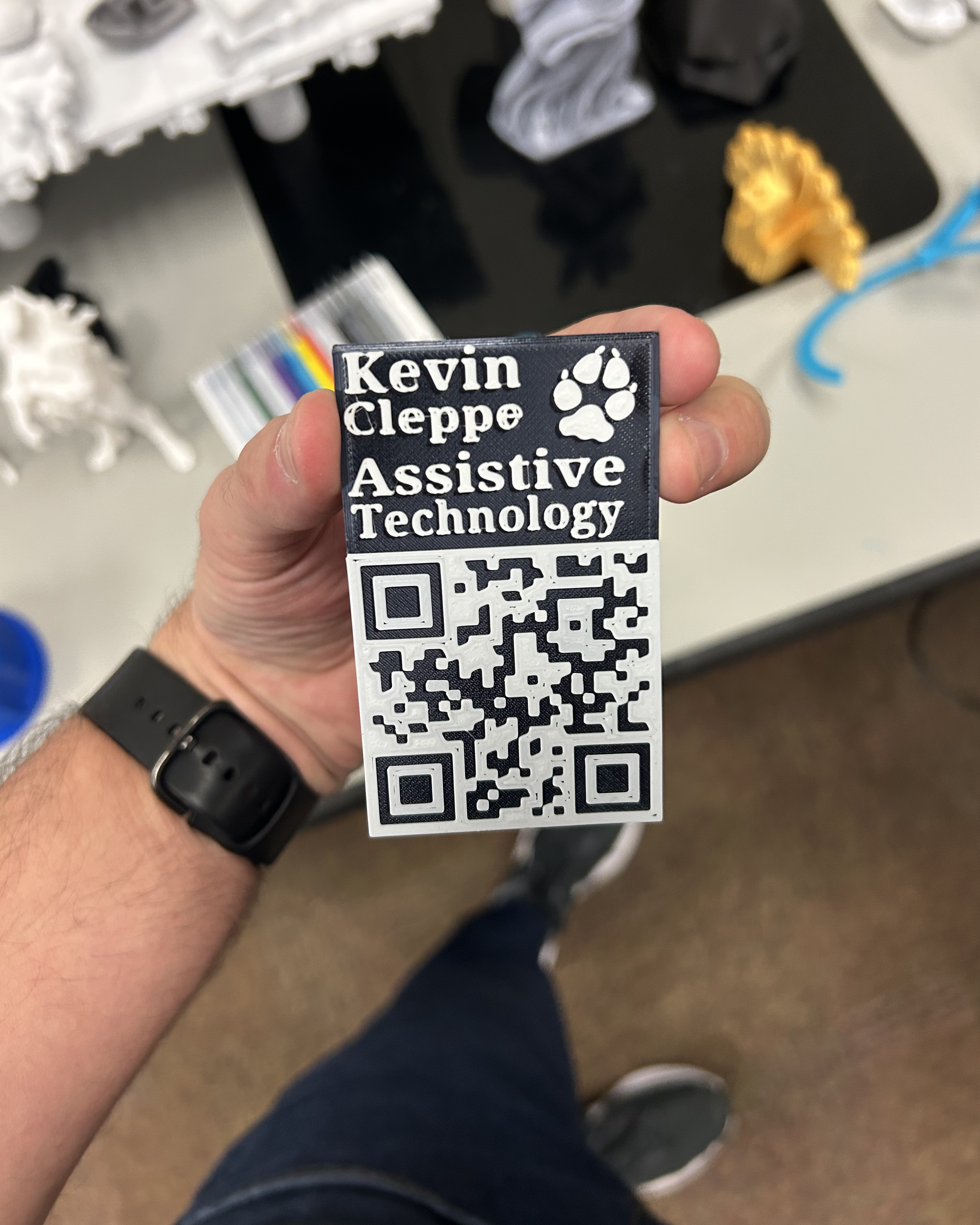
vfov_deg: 62.2
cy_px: 584
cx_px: 503
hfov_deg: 51.5
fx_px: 1015
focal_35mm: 28
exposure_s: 1/60
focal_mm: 5.7
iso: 200
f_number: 1.5
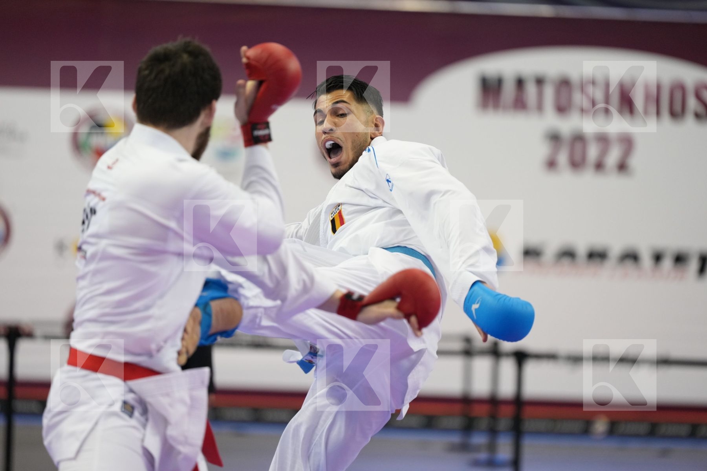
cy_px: 236
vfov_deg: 7.3
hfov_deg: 10.9
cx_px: 354
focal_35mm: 188
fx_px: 3692
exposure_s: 1/1000
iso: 2500
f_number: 2.8
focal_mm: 188
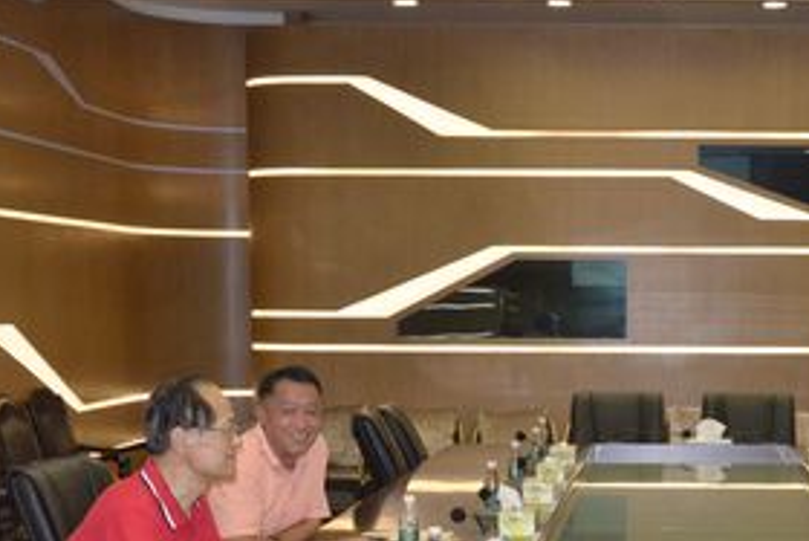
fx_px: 1731
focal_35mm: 77
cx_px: 650
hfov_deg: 25.8
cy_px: 516
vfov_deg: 17.4
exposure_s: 1/100
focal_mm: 24
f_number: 5.6
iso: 2200
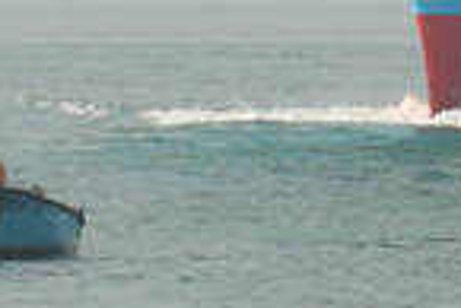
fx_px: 18625
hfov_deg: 1.4
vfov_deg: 0.9
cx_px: 270
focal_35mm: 1453
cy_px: -298
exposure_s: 1/640
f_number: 5.6
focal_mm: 200
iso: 100
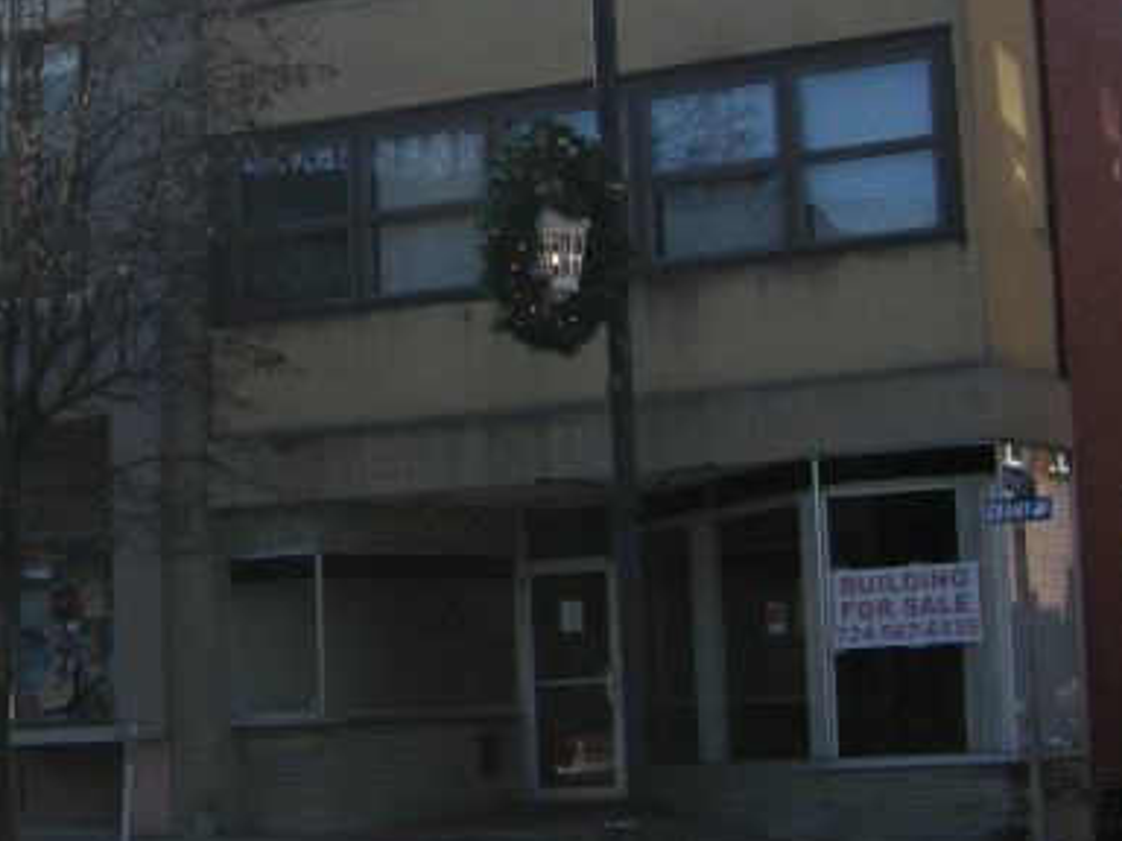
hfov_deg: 20.4
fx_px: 3112
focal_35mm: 96
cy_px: 391
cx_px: 418
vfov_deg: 15.4
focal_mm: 7.5
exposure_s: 1/675
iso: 64
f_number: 3
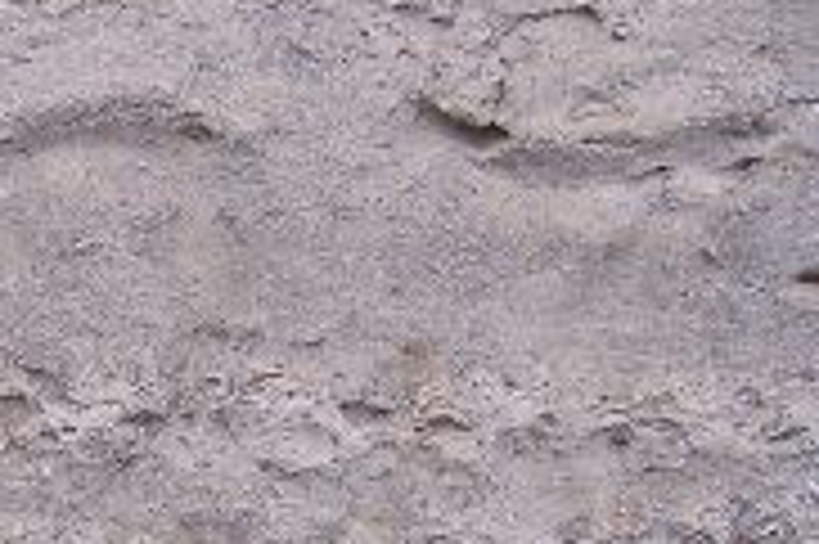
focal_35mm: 110
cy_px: 504
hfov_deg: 17.5
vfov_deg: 12.3
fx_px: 2500
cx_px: -230
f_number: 2.7
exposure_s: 1/250
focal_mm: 5.6
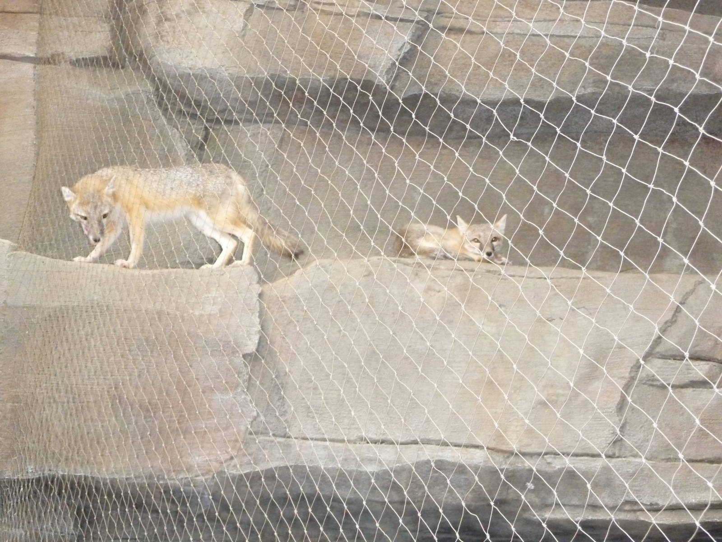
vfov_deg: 29.1
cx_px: 361
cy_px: 271
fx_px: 1043
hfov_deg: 38.2
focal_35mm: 50
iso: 640
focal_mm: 8.5
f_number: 4.2
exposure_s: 1/30
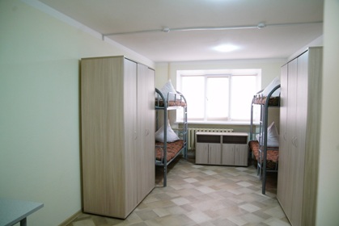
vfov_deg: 53.2
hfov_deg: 73.7
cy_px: 113
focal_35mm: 24
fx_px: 226
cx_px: 170
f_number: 4.5
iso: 4000
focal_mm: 24
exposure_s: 1/200
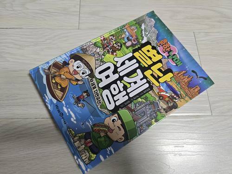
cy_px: 87
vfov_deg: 58.9
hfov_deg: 73.9
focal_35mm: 23
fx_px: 154
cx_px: 116
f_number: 1.7
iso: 320
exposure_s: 1/120
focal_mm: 6.3
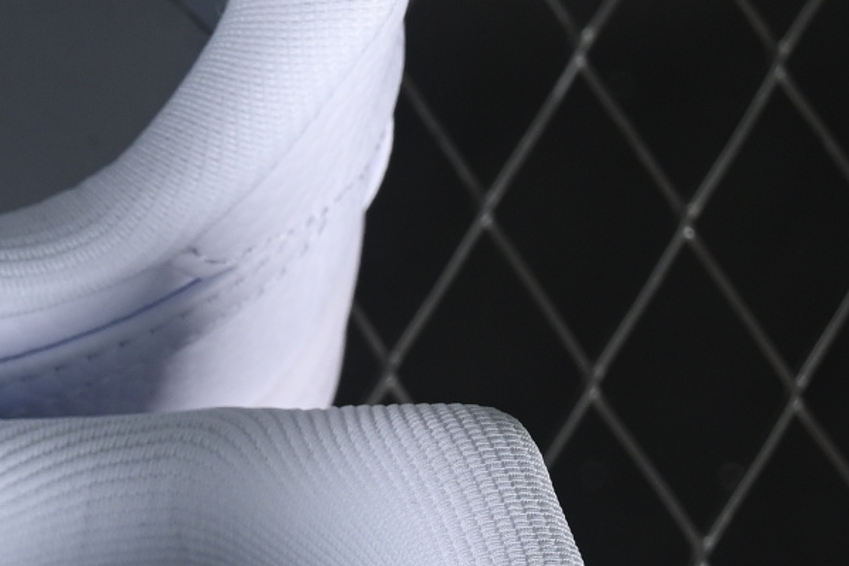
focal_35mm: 349
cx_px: -957
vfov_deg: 3.9
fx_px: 8232
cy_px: 692
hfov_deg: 5.7
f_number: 7.1
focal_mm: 50
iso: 160
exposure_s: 1/80
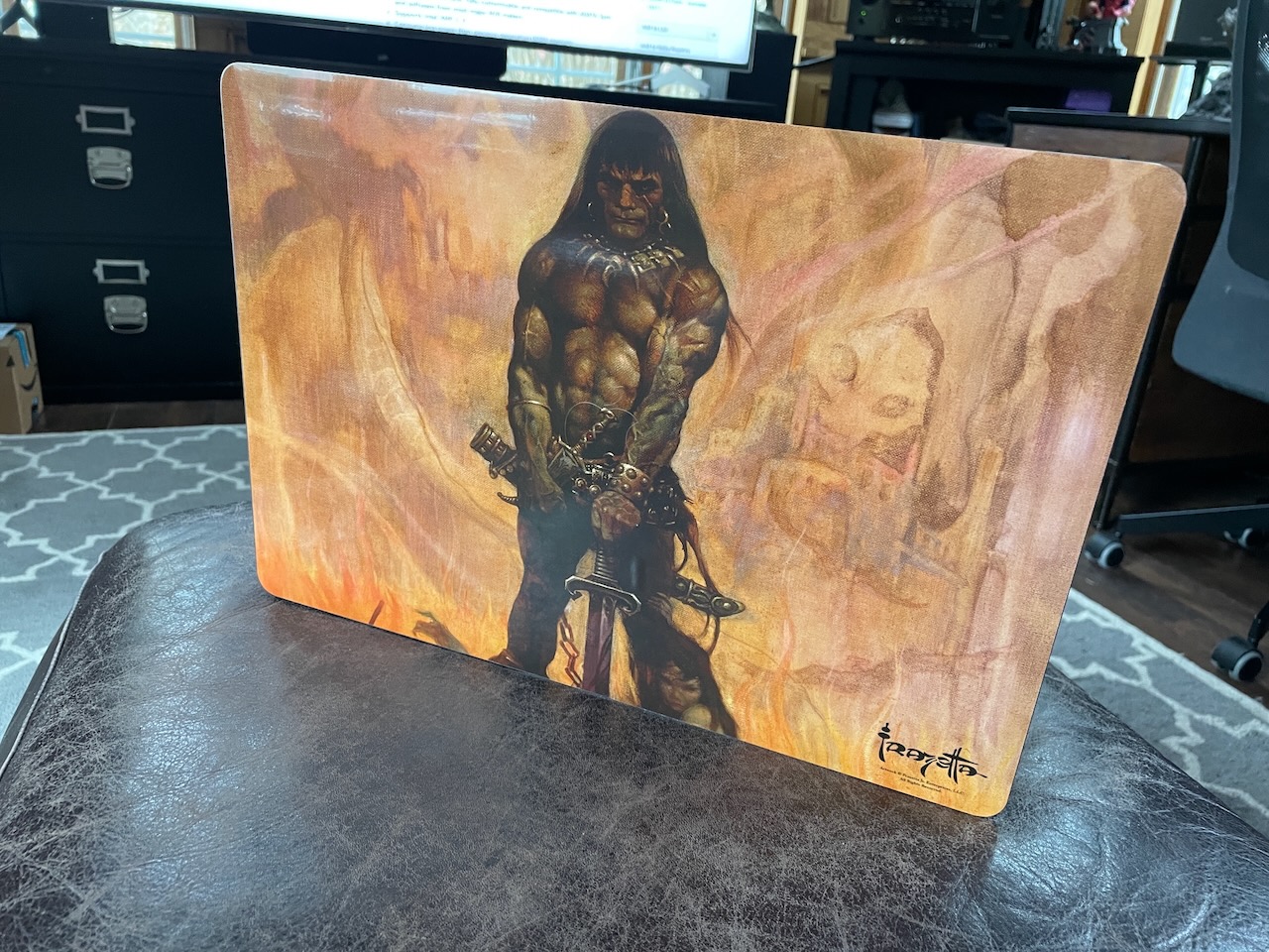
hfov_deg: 67.3
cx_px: 634
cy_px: 476
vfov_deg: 53.1
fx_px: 953
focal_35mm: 26
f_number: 1.6
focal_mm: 4.2
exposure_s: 1/60
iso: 320
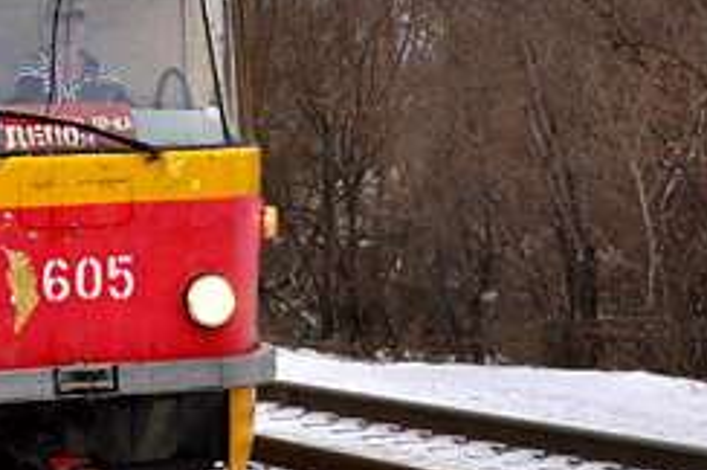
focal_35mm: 192
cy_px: -173
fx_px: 3766
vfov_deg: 7.1
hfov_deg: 10.6
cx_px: -32
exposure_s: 1/250
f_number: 5.6
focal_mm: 26
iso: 200
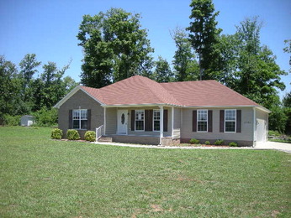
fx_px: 294
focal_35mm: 35
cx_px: 146
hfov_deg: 52.6
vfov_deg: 40.7
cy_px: 109
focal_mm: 5.7
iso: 50
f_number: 2.8
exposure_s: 1/454
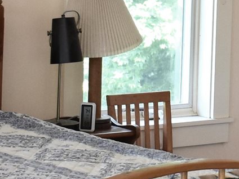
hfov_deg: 10.3
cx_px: 315
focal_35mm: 188
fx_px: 1298
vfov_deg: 7.8
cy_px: -39
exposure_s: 1/60
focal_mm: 18
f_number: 4
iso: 500
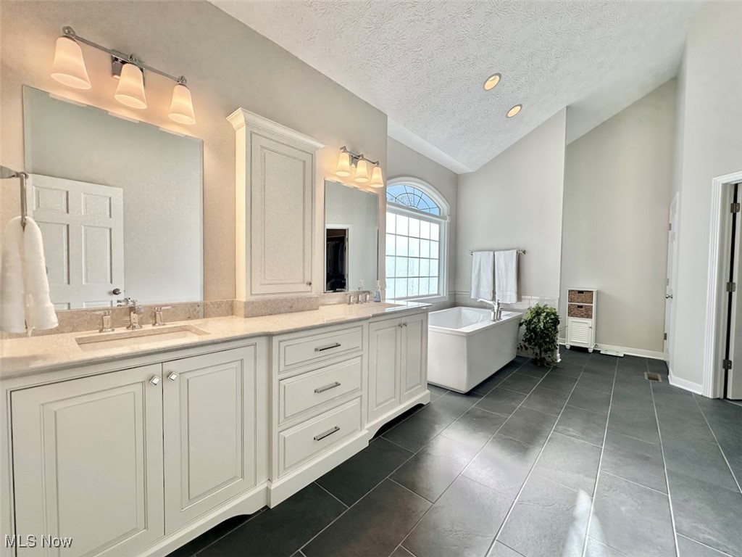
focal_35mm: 14
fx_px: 300
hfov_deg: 102.1
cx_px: 371
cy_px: 278
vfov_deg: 85.7
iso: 40
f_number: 2.2
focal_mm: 2.22
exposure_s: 1/241
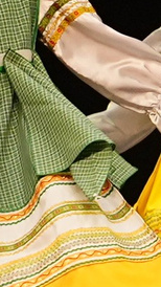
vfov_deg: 2.0
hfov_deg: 1.1
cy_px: -209
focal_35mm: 1088
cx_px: -36
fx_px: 8262
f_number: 2.8
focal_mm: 74
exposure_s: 1/400
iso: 1000
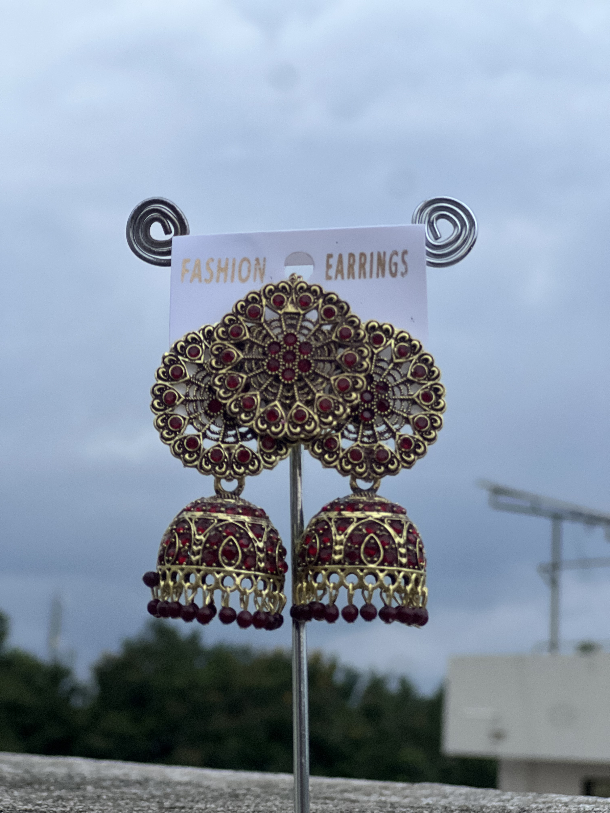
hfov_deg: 19.1
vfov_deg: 25.3
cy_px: 406
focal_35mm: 77
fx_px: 1809
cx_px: 305
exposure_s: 1/40
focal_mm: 9
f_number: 2.8
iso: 320
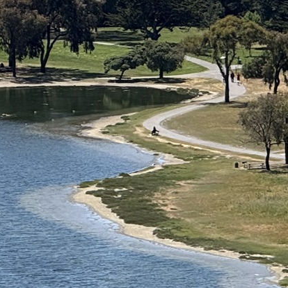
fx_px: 4942
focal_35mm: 525
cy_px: -11
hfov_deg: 3.3
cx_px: 366
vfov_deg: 3.3
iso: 50
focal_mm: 15.66
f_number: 2.8
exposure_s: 1/1689
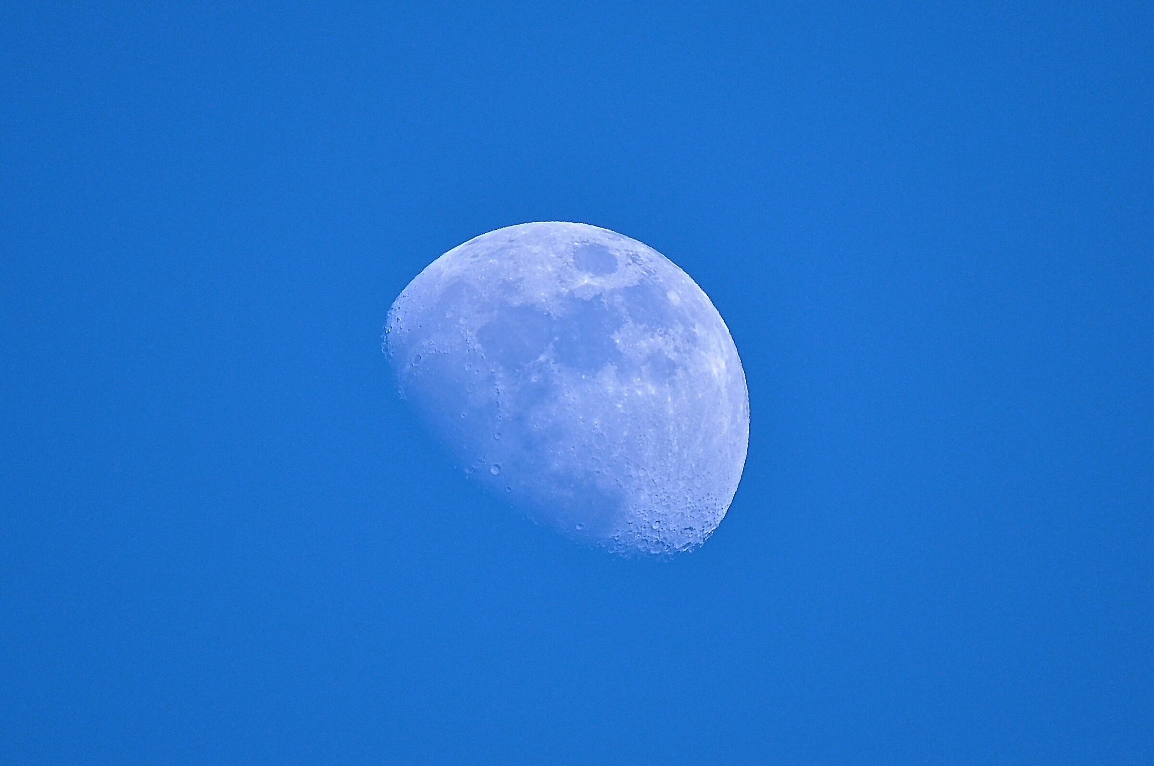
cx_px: 577
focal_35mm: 900
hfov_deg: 2.3
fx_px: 28809
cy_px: 383
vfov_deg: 1.5
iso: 200
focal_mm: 600
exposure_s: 1/400
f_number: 6.3
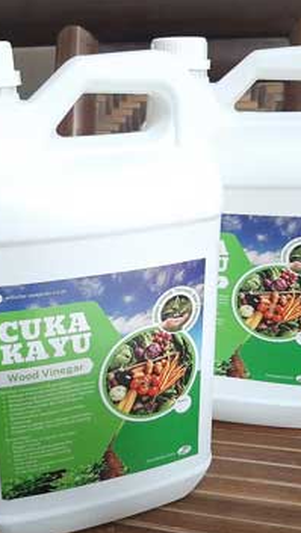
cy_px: 266
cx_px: 123
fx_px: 567
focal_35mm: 40
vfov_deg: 50.5
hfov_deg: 29.7
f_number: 1.7
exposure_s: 1/20
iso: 500
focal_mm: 3.93
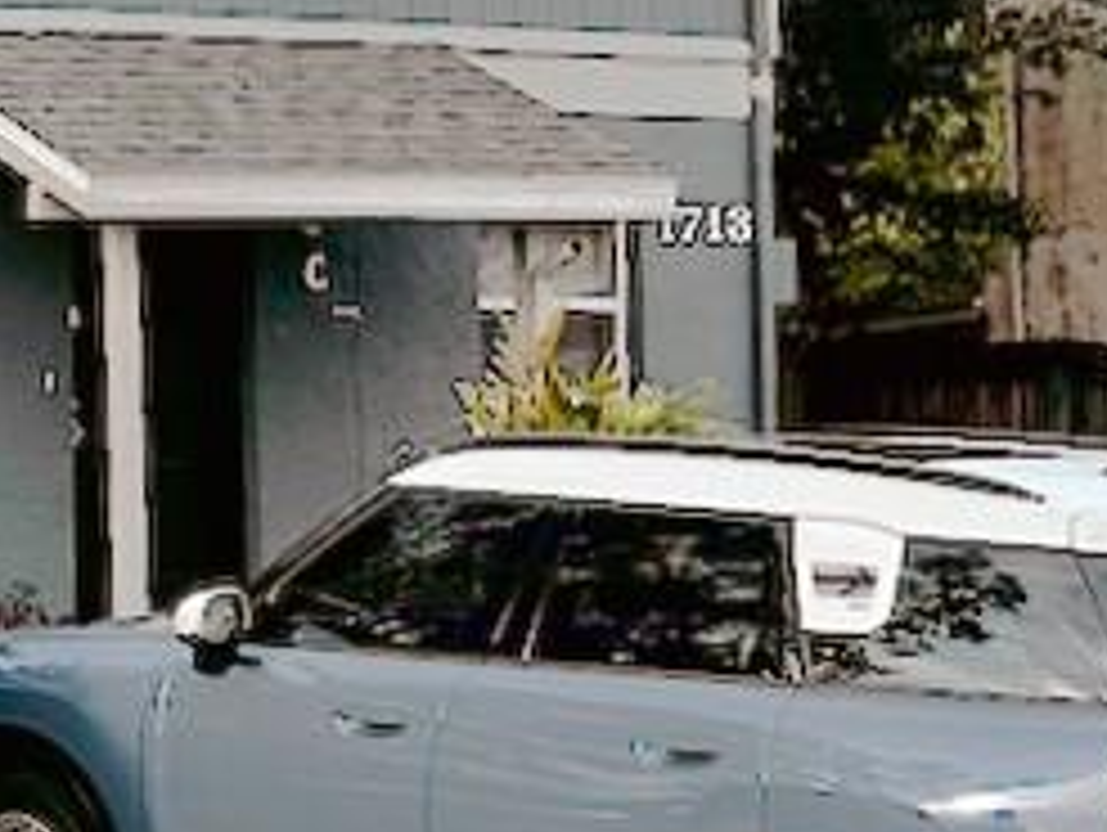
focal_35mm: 125
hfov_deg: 14.0
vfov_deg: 11.6
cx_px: -882
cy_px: -196
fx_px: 4001
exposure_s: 1/3155
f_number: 1.78
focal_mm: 6.86
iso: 80
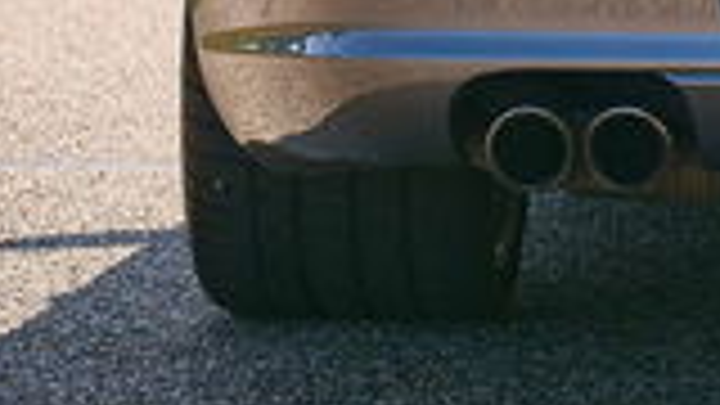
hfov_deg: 8.4
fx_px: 4792
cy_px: -194
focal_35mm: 251
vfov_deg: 4.8
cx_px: 1026
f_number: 5.6
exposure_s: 1/1600
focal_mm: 50
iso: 640
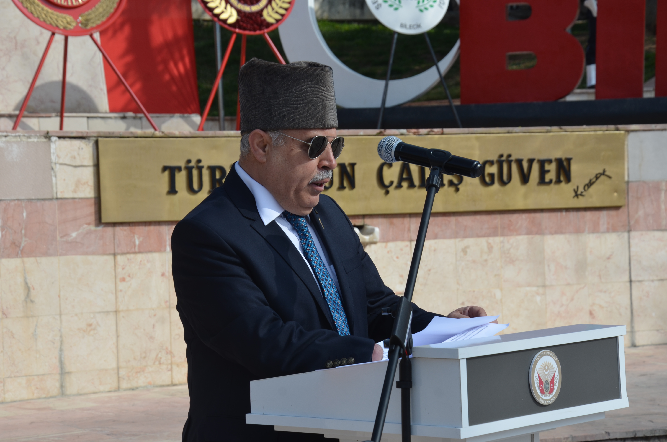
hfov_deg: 19.5
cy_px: 221
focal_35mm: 105
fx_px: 1941
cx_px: 334
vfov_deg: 13.0
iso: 110
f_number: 8
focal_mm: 70
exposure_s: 1/250
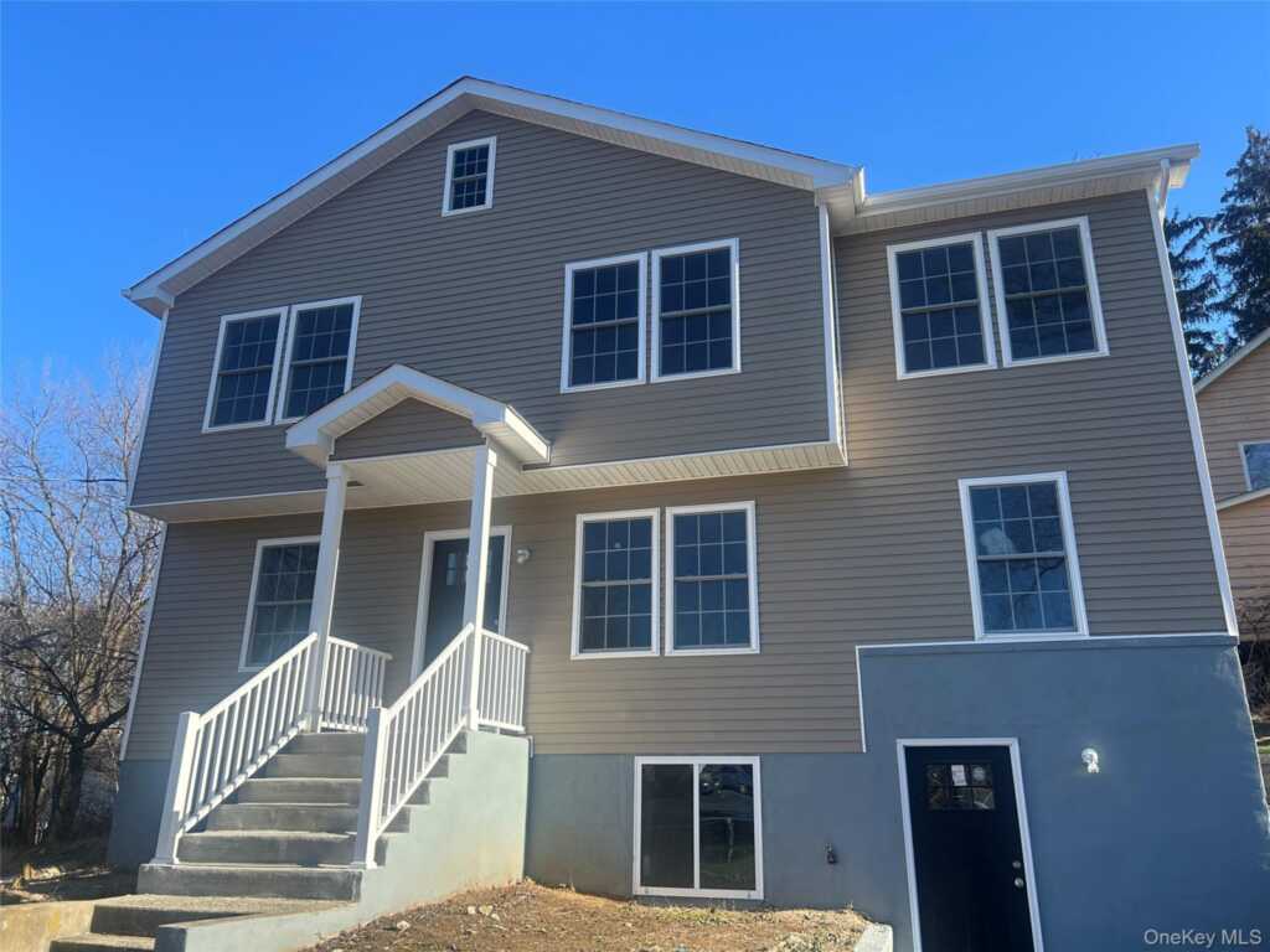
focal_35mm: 26
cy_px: 476
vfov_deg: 53.1
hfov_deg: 67.3
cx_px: 635
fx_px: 954
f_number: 1.5
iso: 50
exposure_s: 1/1511
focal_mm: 5.7
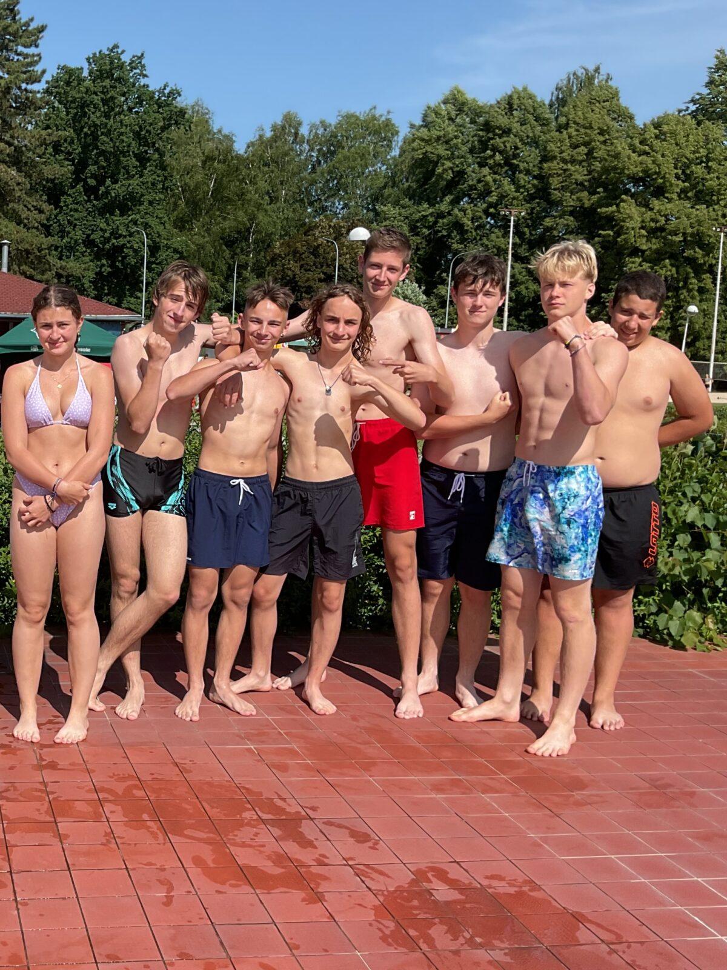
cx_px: 364
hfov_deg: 48.2
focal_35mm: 29
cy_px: 485
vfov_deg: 61.7
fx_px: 812
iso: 16
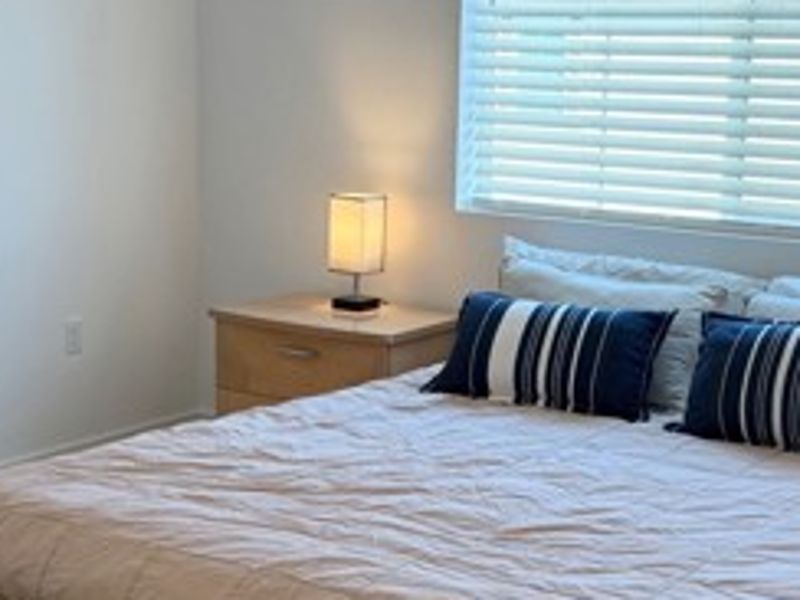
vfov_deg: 23.3
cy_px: 351
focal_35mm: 63
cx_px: 475
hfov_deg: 30.7
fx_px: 1456
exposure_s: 1/232
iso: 125
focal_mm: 6.76
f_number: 1.78
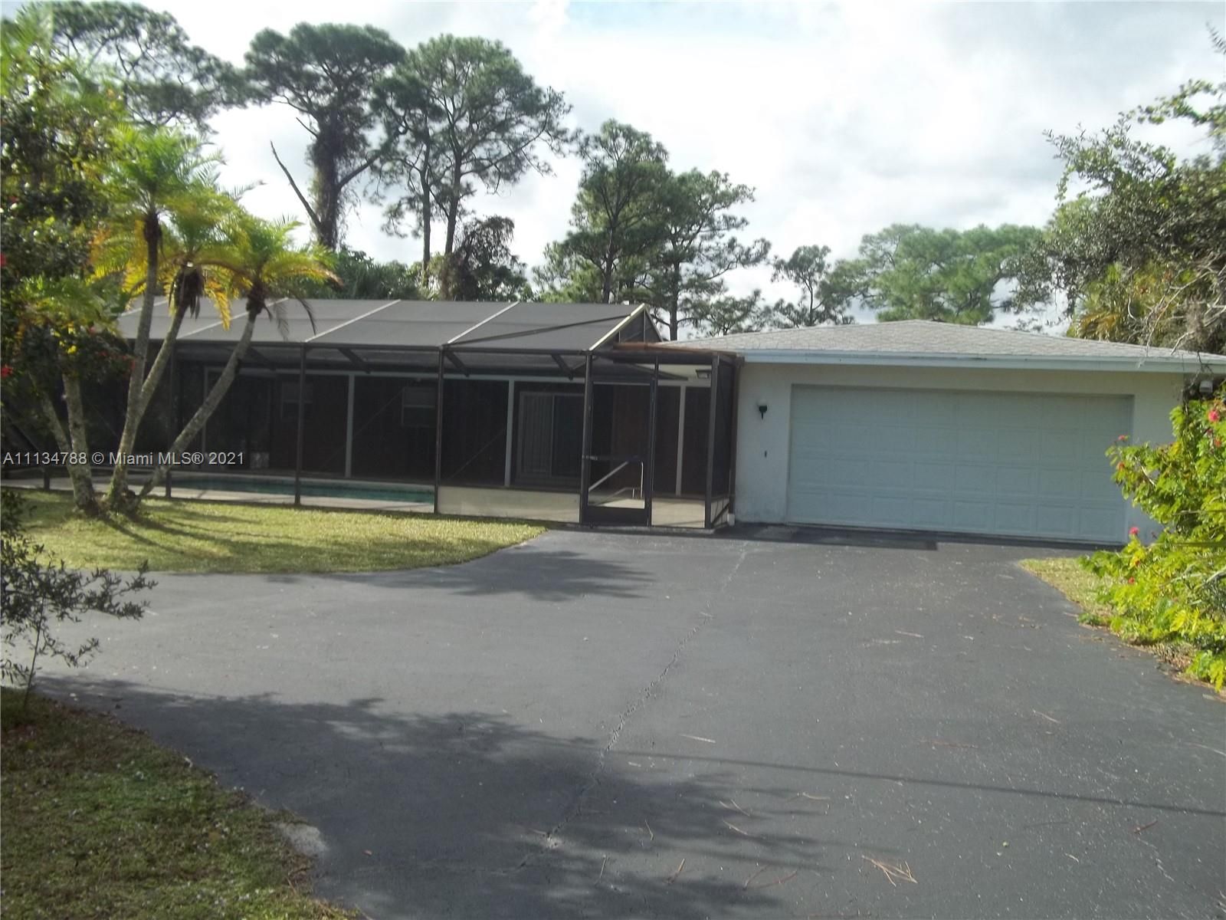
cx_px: 613
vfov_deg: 44.2
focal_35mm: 32
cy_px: 460
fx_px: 1133
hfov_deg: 56.8
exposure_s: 1/100
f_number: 8.8
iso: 64
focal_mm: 5.7
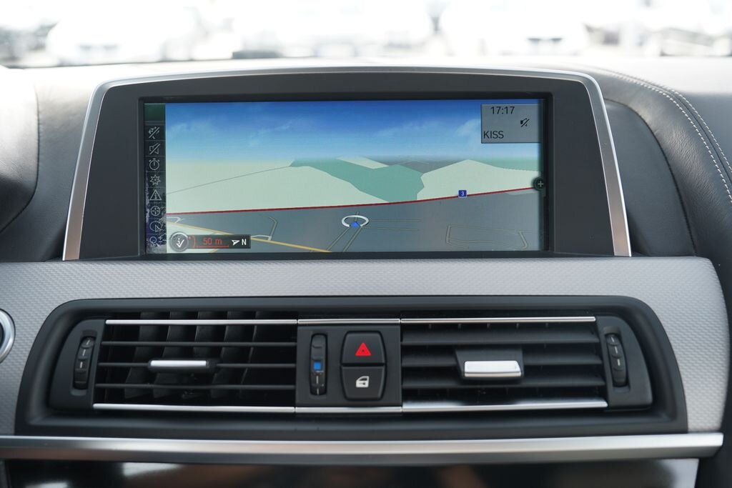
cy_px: 244
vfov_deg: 41.1
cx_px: 366
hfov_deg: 58.7
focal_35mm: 32
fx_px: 651
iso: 200
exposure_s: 1/60
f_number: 4
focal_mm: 32
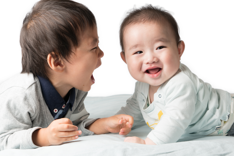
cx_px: 117
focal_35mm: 60
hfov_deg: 33.4
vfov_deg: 22.6
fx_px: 390
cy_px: 78
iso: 100
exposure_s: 1/125
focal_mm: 40
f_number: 8
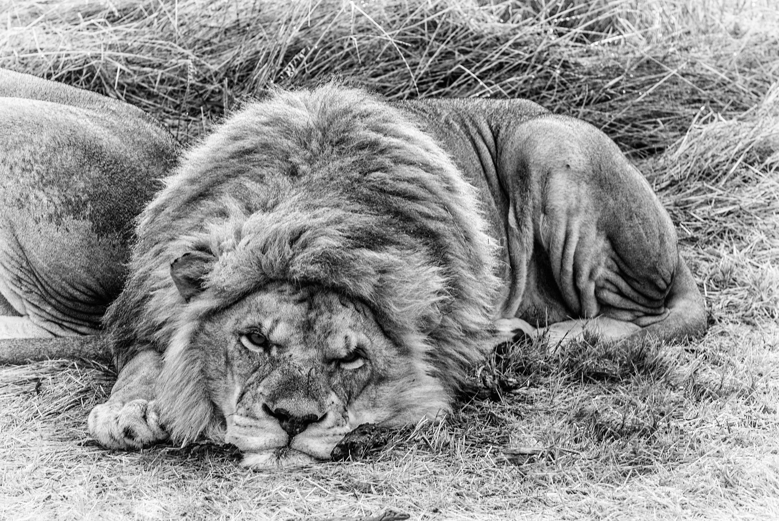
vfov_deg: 4.6
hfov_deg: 6.9
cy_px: 260
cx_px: 390
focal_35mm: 300
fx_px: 6499
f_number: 8
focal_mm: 200
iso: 200
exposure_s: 1/60
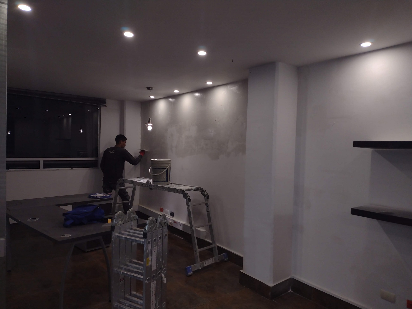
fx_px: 321
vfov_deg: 51.4
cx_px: 206
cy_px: 154
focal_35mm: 27
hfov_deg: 65.3
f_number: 1.7
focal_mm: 4.71
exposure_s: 1/40
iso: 117
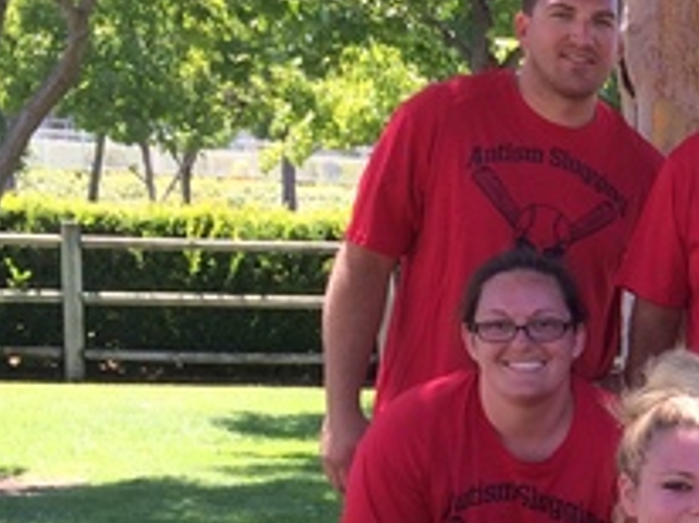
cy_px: 645
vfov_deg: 13.6
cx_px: 1099
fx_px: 2118
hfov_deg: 16.7
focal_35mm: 105
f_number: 2.2
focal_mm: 4.12
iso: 32
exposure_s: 1/328
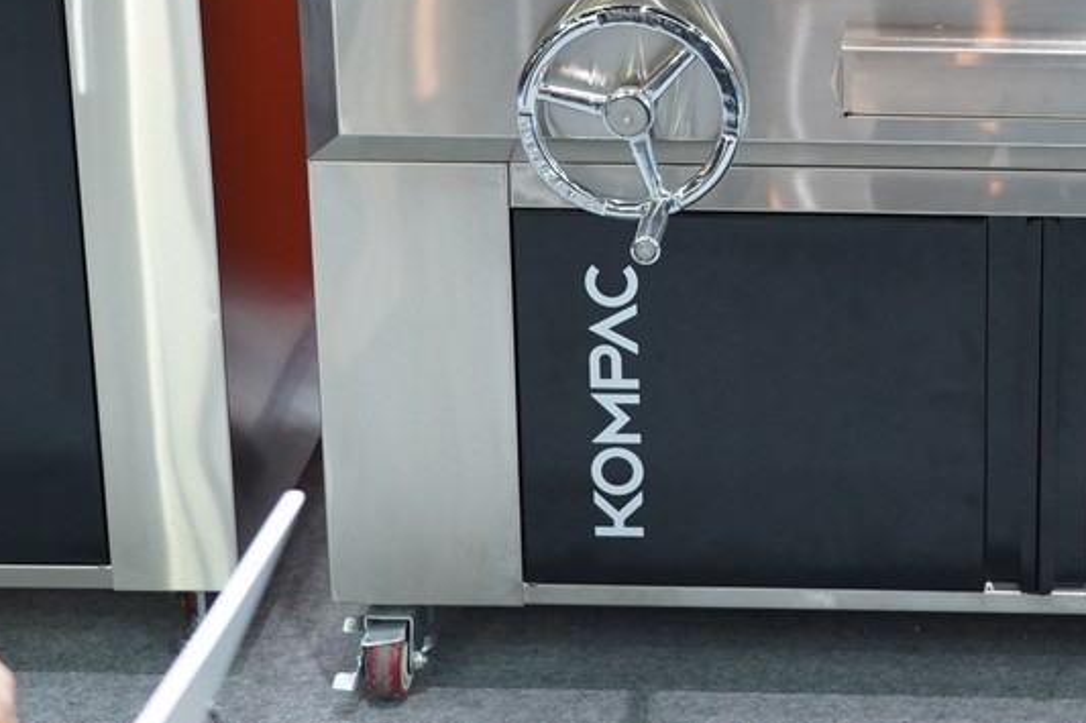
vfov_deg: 12.4
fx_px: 3257
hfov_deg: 18.5
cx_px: 1027
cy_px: -137
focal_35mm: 108
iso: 1600
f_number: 4
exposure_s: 1/50
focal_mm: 45
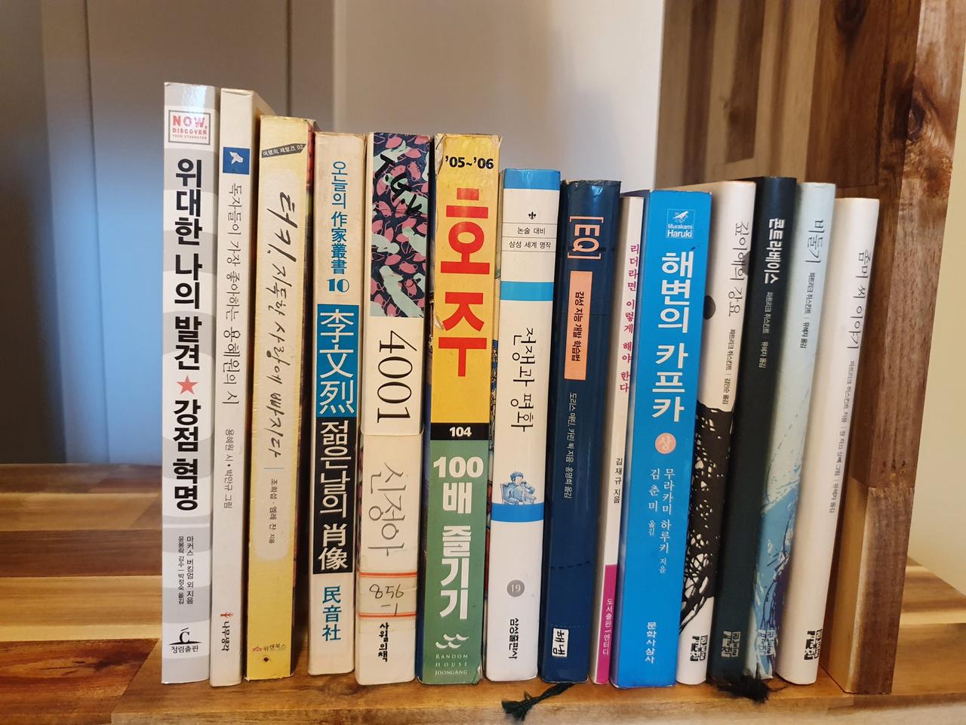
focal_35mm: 26
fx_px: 726
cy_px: 362
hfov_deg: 67.3
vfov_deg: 53.1
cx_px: 483
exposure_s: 1/40
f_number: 1.5
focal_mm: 4.32
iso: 320
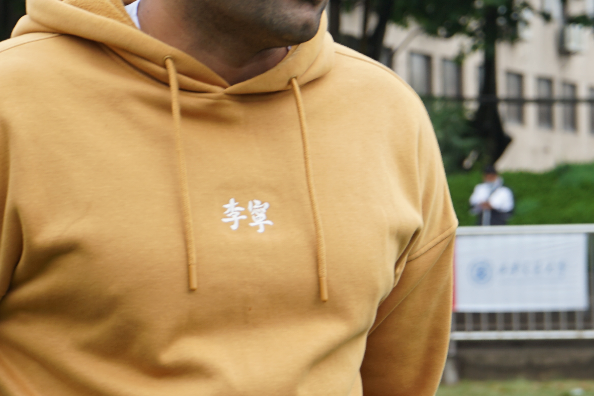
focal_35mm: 179
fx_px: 2953
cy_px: 112
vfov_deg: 7.7
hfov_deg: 11.5
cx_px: 411
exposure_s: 1/125
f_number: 7.1
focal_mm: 70
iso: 100
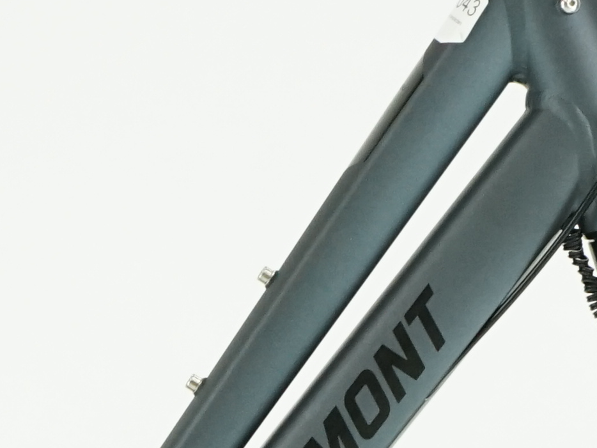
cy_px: 606
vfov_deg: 4.2
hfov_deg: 5.6
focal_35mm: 352
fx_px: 6072
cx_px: -59
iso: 1600
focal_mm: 57
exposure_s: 1/200
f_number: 5.6
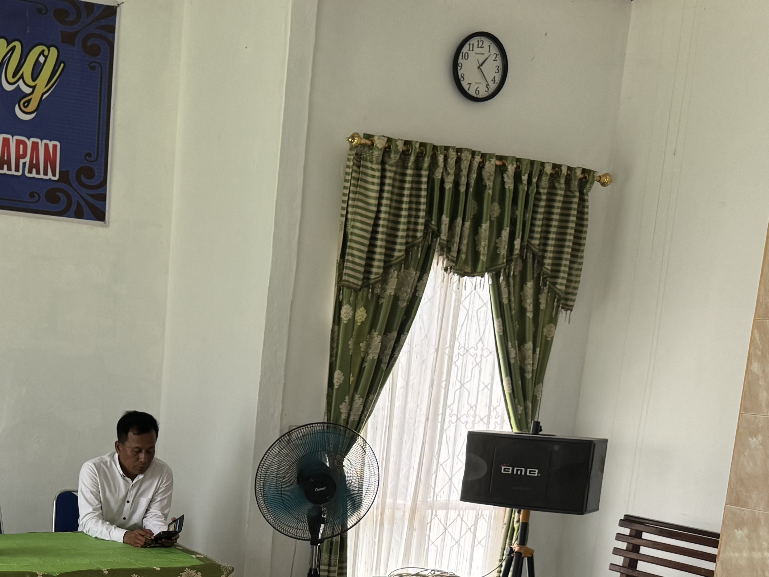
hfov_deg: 33.9
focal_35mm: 55
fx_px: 1222
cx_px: 159
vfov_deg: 25.2
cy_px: 580
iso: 160
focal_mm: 6.76
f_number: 1.78
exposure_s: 1/121
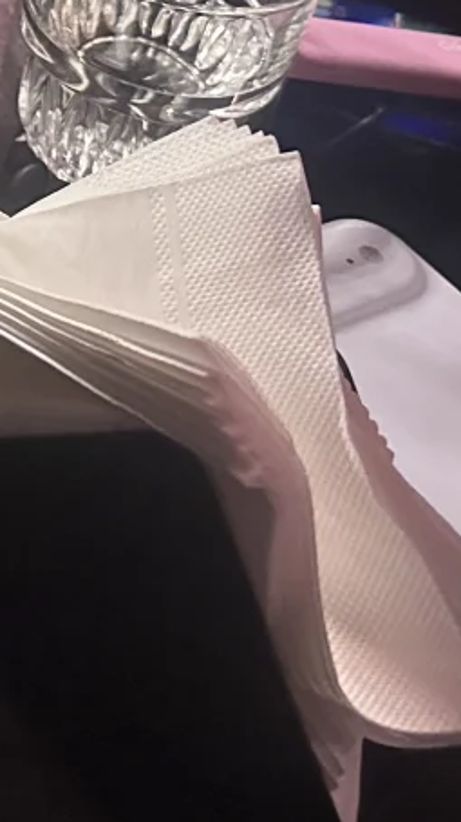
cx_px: -354
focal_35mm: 83
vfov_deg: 24.5
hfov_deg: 13.2
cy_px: 5
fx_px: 1806
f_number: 1.78
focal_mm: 6.86
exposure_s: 1/25
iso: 1250
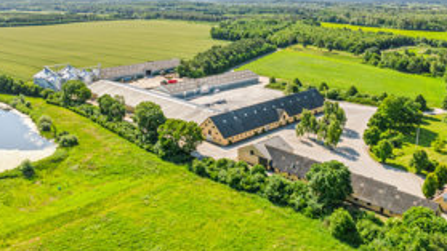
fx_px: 391
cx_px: 208
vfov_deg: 35.3
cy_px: 86
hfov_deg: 59.4
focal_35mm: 33
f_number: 2.8
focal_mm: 8.38
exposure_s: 1/2500
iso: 110
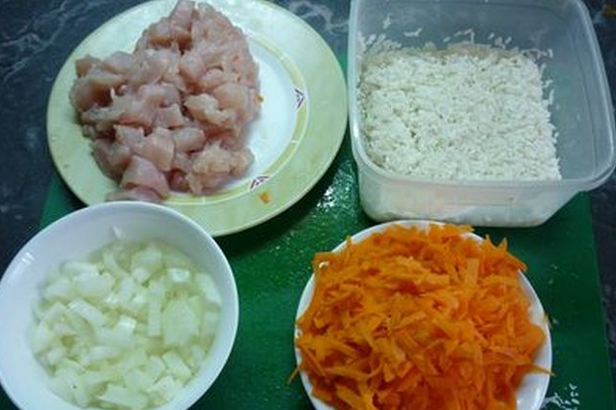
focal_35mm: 35
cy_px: 234
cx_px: 303
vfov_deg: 37.8
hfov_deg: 54.4
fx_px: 599
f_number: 2.8
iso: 250
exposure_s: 1/30
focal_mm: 5.5
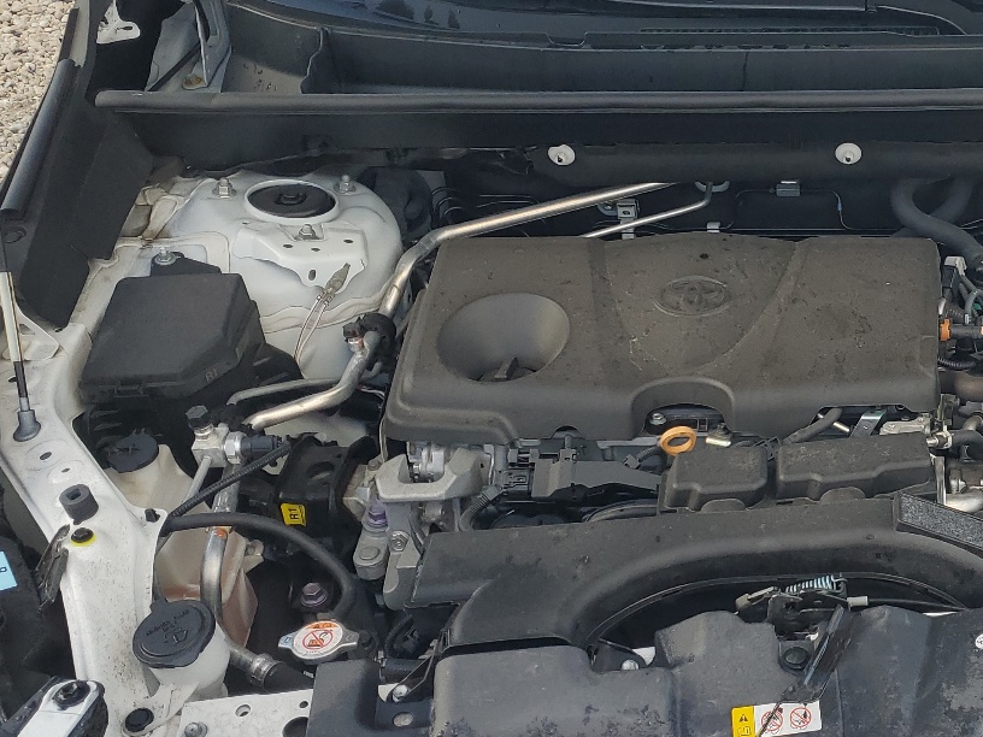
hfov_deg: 35.7
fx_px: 1448
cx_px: 844
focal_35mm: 51
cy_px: 407
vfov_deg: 28.5
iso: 50
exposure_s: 1/500
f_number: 1.5
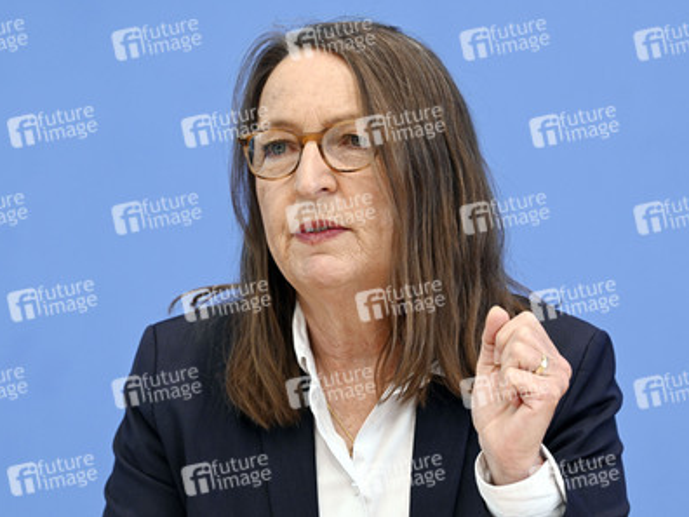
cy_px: 258
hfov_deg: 9.0
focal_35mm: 219
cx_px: 354
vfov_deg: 6.8
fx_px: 4359
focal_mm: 200
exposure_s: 1/500
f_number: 5.6
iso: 3200
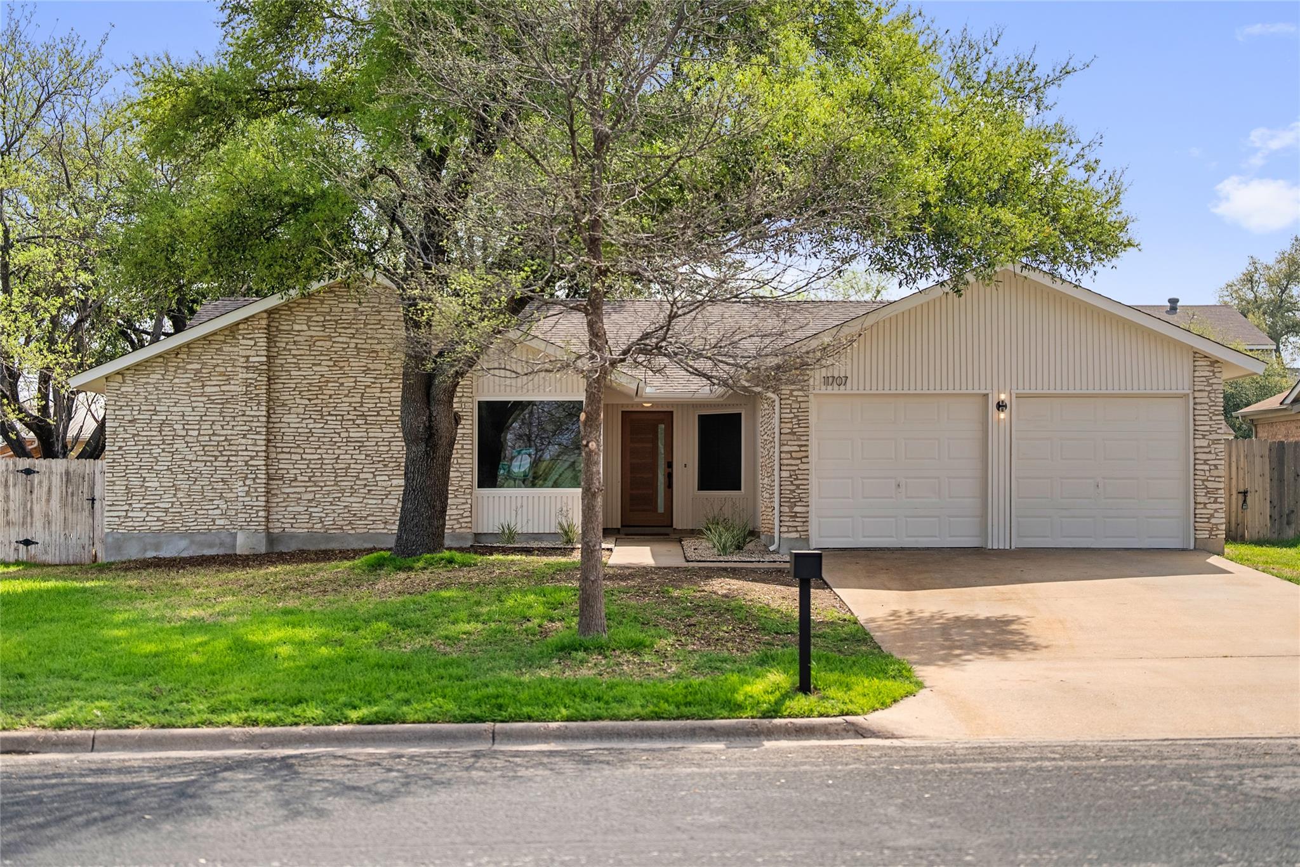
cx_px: 650
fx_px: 1806
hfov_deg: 39.6
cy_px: 434
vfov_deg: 27.0
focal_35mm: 50
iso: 100
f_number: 1.2
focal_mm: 50
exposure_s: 1/4000
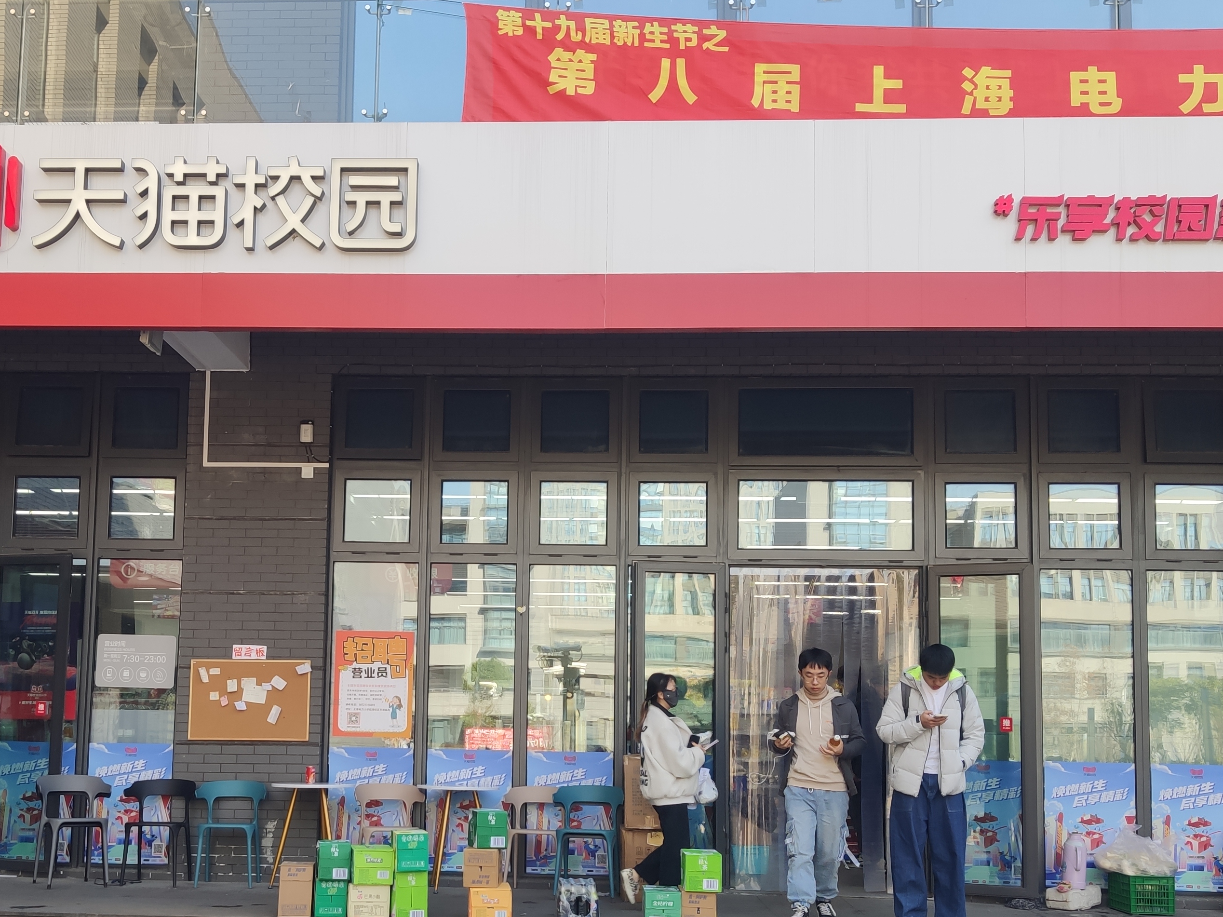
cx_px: 504
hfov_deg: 45.6
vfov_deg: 34.8
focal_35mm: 41
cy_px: 600
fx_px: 1448
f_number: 1.75
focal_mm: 4.75
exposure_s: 1/220
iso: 112
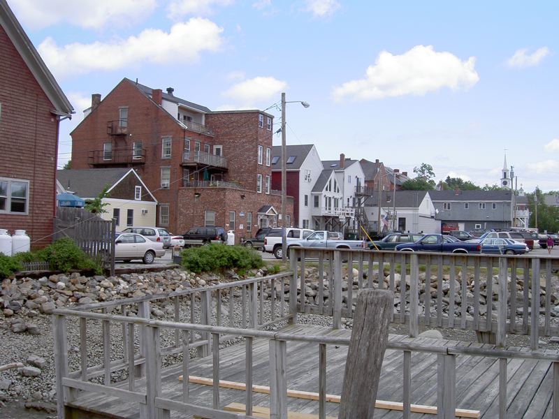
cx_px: 280
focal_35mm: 39
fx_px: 630
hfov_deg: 47.9
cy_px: 210
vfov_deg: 36.8
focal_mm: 8
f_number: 4.7
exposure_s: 1/400
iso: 100
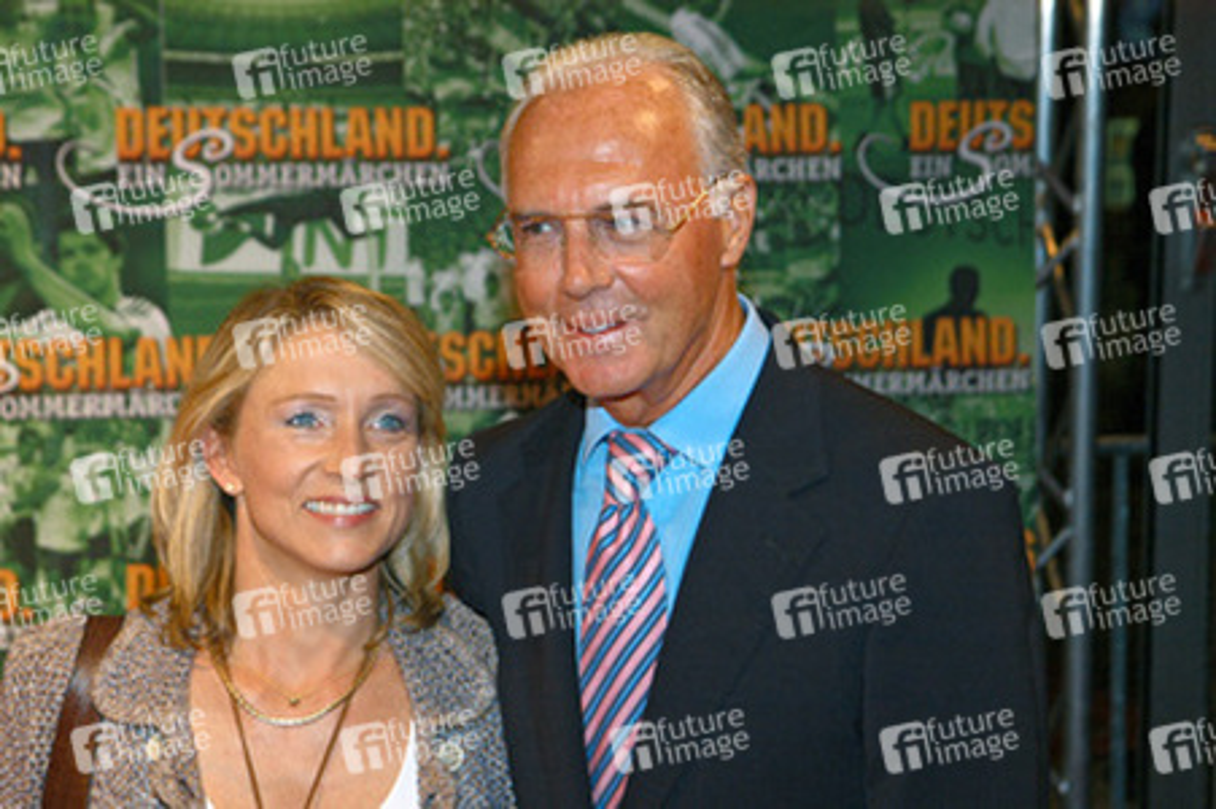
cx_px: 608
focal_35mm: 99
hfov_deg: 20.6
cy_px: 404
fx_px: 3341
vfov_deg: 13.8
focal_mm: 66
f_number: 5.3
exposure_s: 1/160
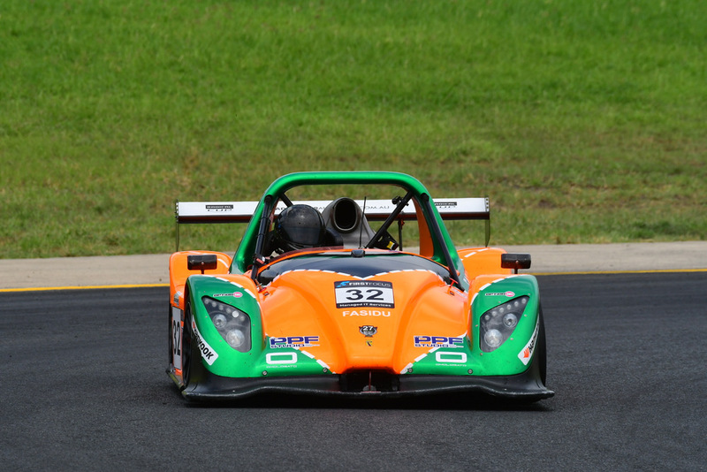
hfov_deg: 3.4
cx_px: 354
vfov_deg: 2.2
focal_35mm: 615
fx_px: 12082
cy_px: 236
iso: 400
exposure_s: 1/640
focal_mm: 410
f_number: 11
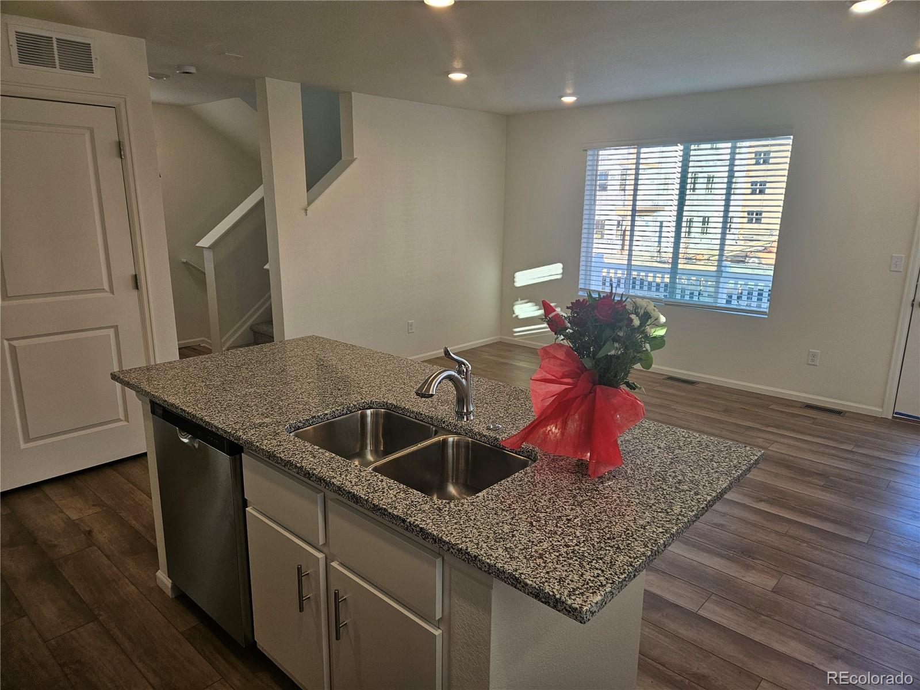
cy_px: 345
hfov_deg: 73.9
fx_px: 611
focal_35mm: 23
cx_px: 460
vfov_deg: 58.9
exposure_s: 1/120
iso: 40
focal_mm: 5.4
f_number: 1.8
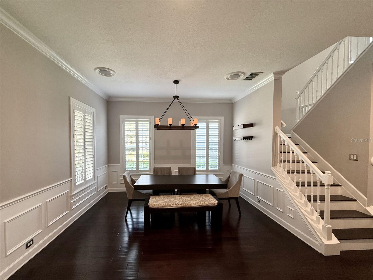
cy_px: 140
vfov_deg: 85.7
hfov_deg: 102.1
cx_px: 186
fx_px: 151
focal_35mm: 14
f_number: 2.2
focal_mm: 2.22
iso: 320
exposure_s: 1/120
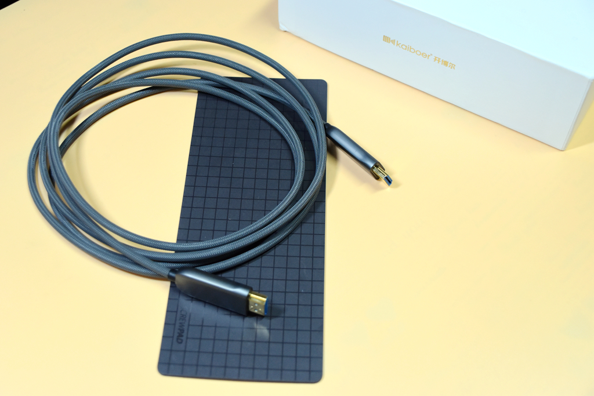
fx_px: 842
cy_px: 198
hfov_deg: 38.9
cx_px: 297
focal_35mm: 51
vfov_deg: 26.5
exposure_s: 1/60
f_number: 4.5
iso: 1100
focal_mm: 34
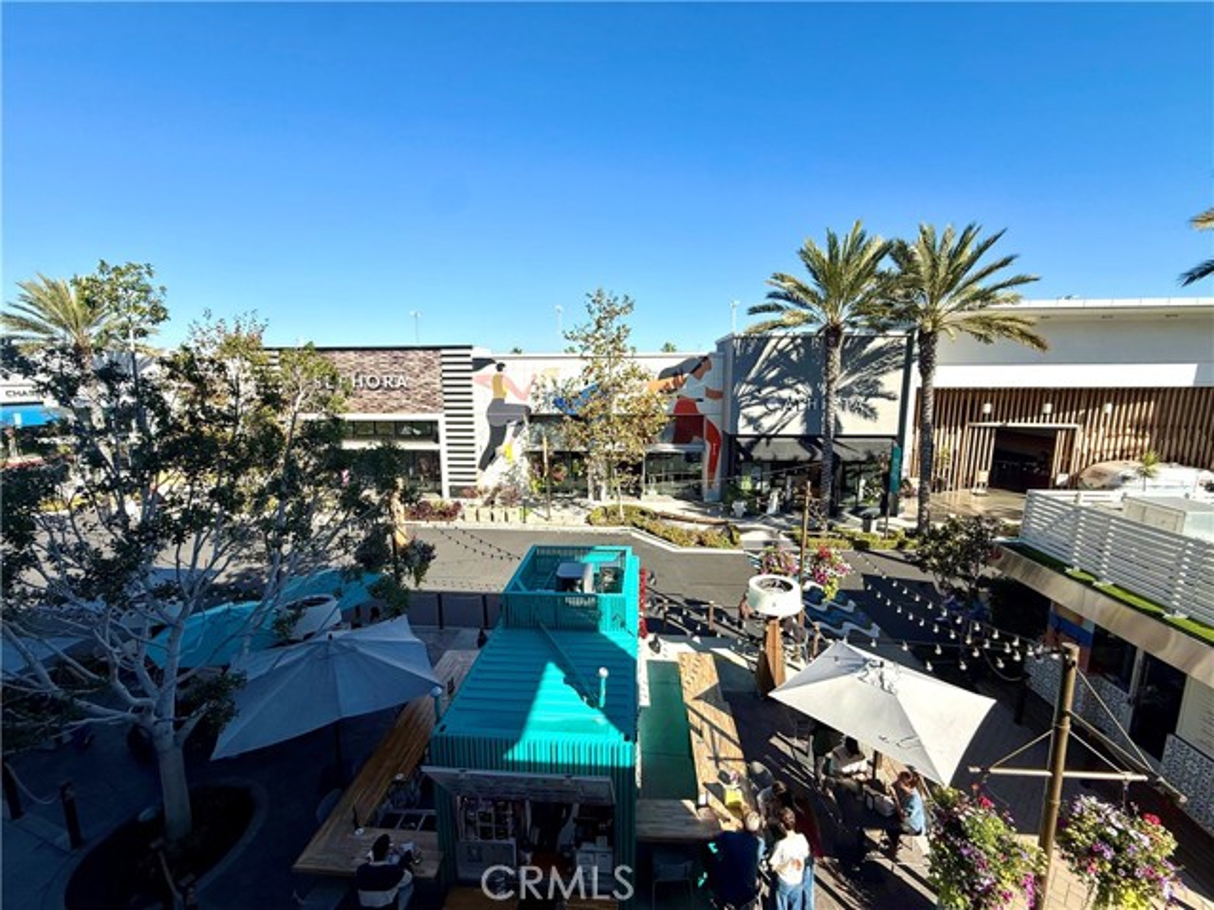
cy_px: 455
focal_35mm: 14
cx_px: 607
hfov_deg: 102.1
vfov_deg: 85.7
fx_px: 491
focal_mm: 2.22
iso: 50
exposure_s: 1/2237
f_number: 2.2
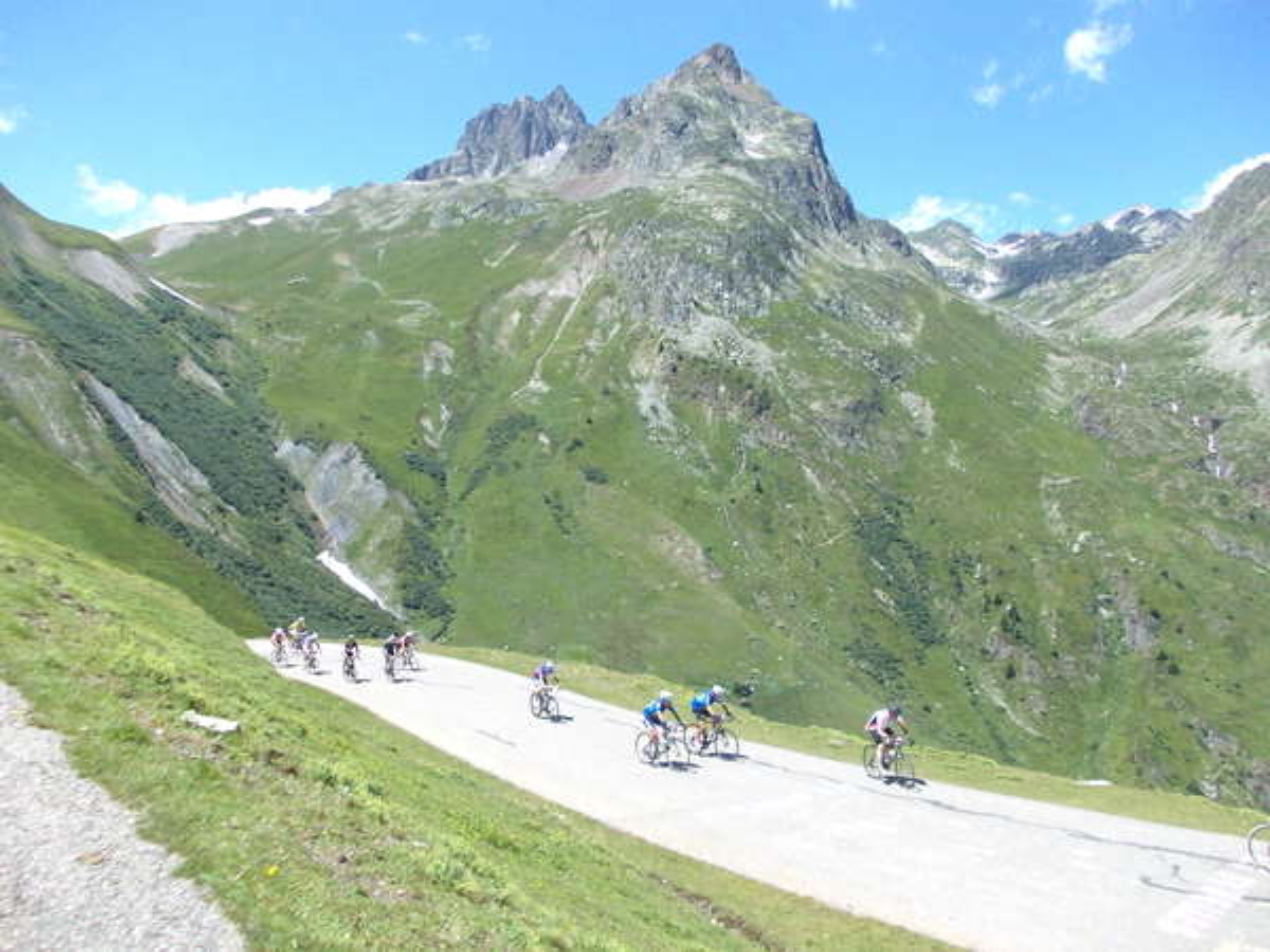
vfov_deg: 49.7
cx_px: 635
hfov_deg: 63.4
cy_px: 476
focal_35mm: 28
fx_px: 1027
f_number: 5.4
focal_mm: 4
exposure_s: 1/250
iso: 80
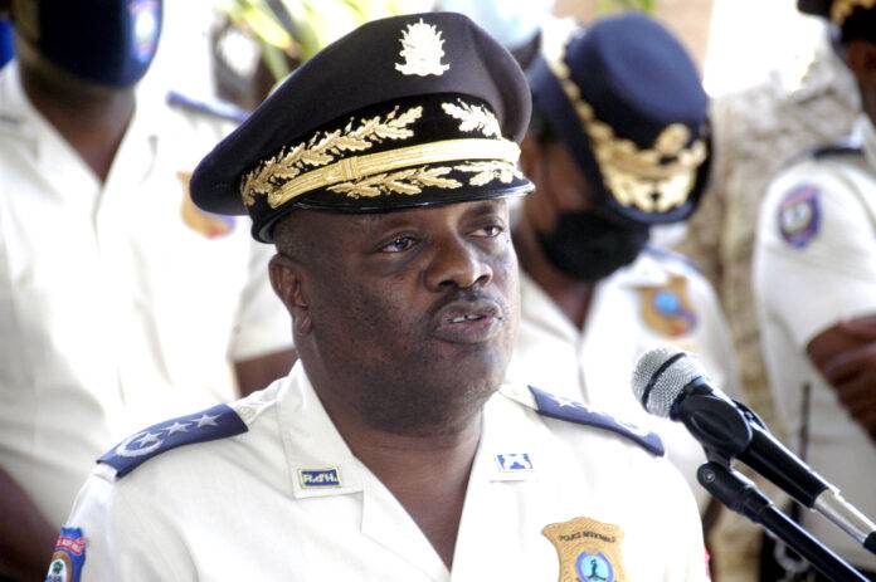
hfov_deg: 8.1
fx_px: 6200
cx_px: 438
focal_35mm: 255
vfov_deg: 5.4
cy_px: 291
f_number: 5.6
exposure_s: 1/125
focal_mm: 170
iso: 1250
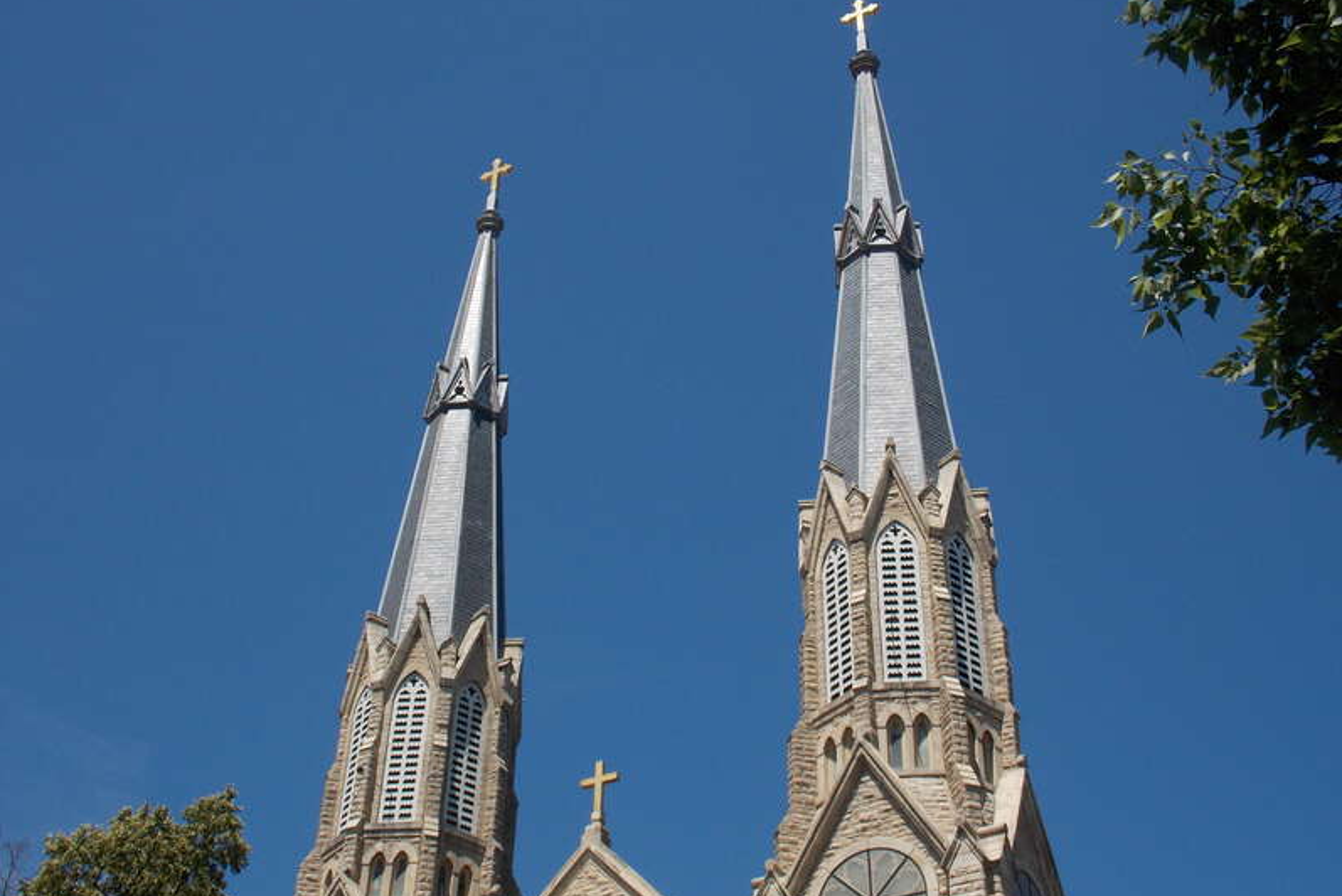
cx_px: 670
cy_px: 453
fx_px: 1790
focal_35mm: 48
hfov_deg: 41.1
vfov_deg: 28.1
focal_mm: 8.1
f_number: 3.7
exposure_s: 1/1000
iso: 80
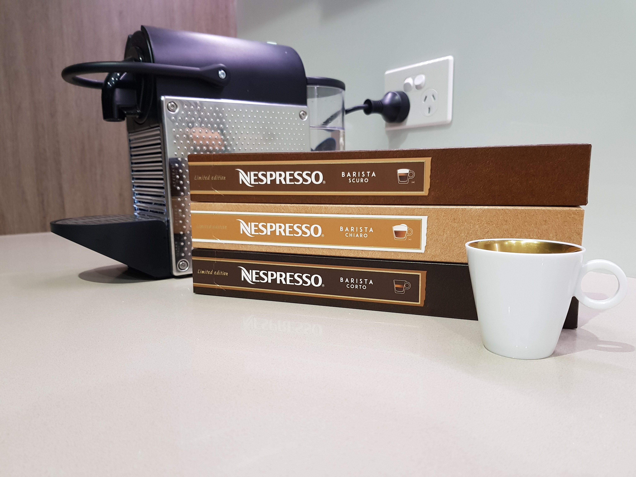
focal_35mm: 26
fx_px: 478
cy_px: 238
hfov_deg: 67.3
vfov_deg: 53.1
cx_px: 318
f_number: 1.7
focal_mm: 4.2
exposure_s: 1/33
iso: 200
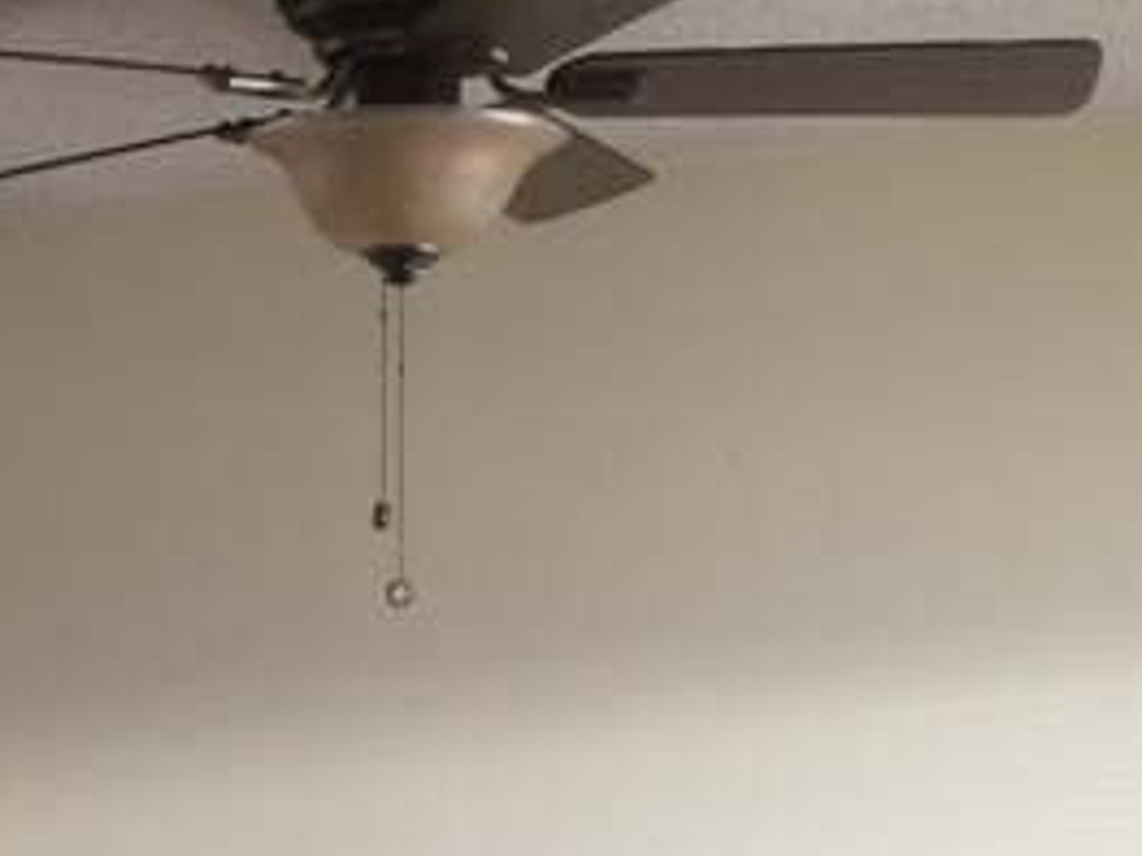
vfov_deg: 12.3
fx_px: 3726
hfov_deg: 16.9
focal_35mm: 113
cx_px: -117
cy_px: 1356
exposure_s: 1/30
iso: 80
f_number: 2.2
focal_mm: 4.15
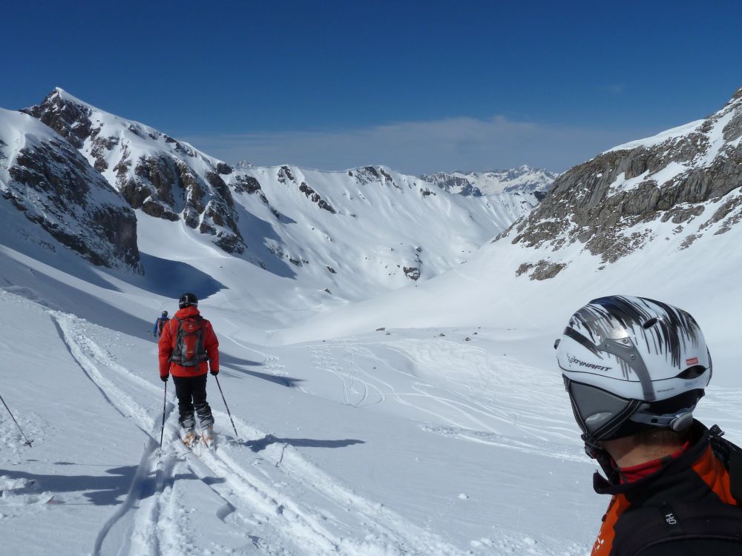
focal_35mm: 25
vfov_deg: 54.9
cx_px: 371
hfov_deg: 69.4
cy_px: 278
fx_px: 536
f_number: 6.3
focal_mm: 4.1
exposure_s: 1/1300
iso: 80
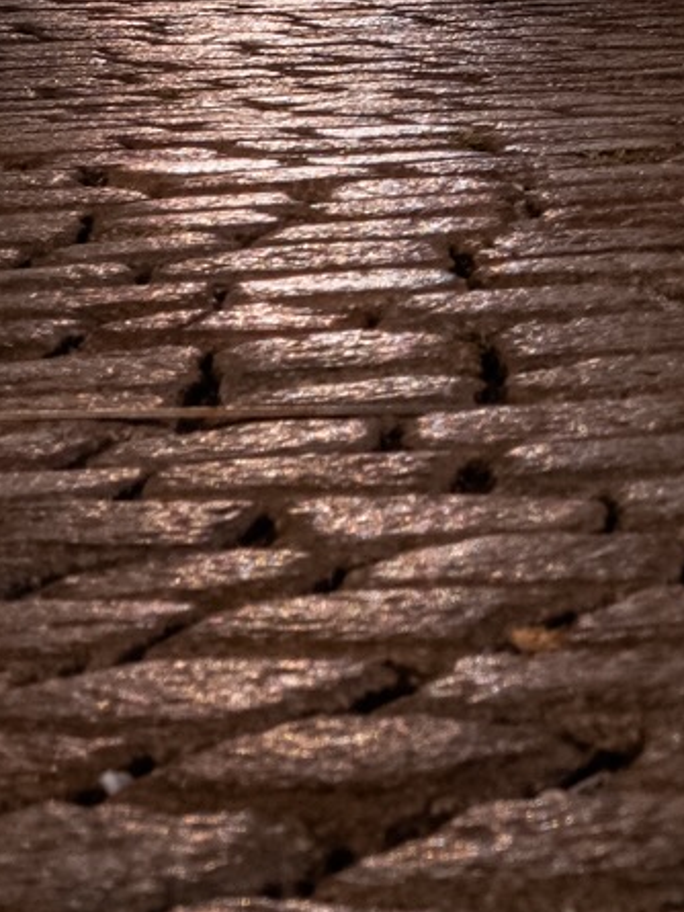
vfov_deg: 9.2
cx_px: 2019
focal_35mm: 209
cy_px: -478
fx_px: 5504
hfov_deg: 6.5
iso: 100
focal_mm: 28
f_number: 14
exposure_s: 15
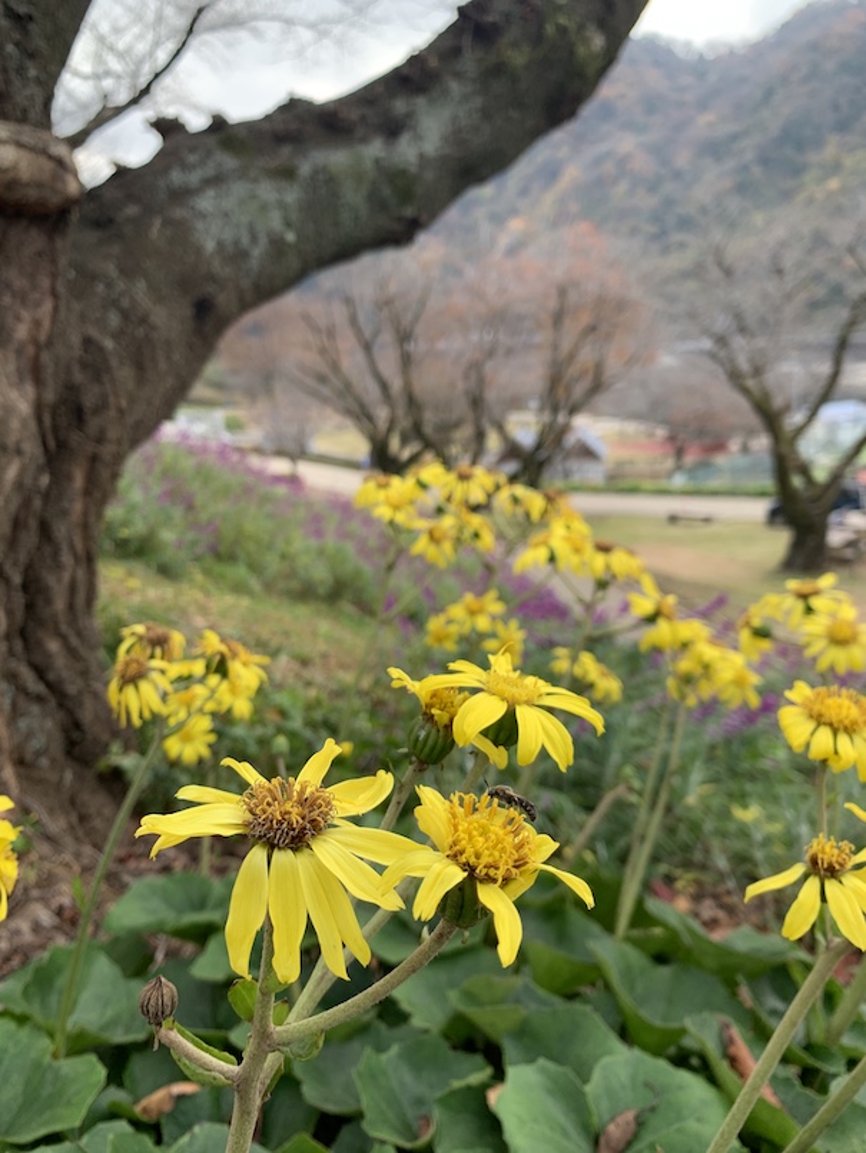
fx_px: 867
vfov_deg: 67.3
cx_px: 433
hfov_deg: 53.1
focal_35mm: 26
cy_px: 576
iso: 25
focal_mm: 4.25
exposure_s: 1/306
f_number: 1.8
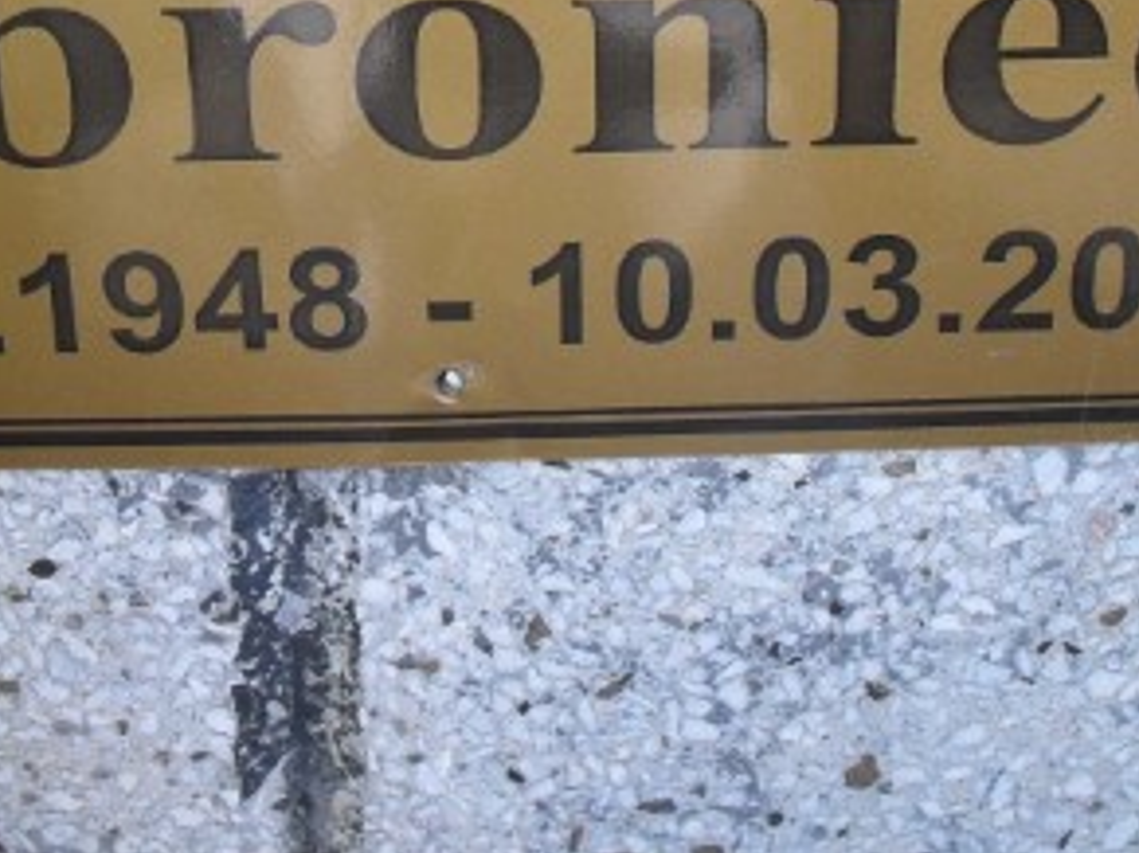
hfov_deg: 25.3
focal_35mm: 77
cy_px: -78
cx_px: 466
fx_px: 2533
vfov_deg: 18.4
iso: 100
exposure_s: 1/180
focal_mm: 6.3
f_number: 3.2
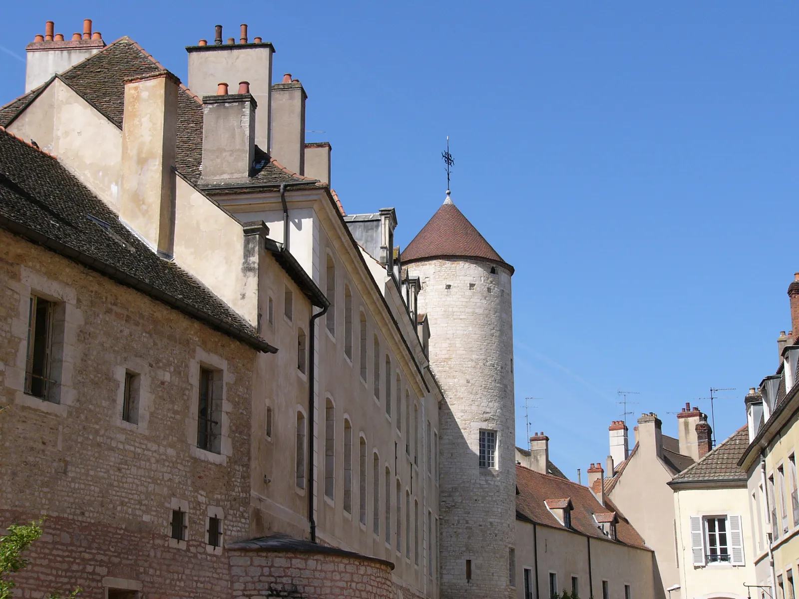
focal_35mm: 62
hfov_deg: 31.2
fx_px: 1431
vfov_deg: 23.7
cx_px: 400
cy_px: 300
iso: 50
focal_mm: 10.4
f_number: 5.2
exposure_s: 1/400
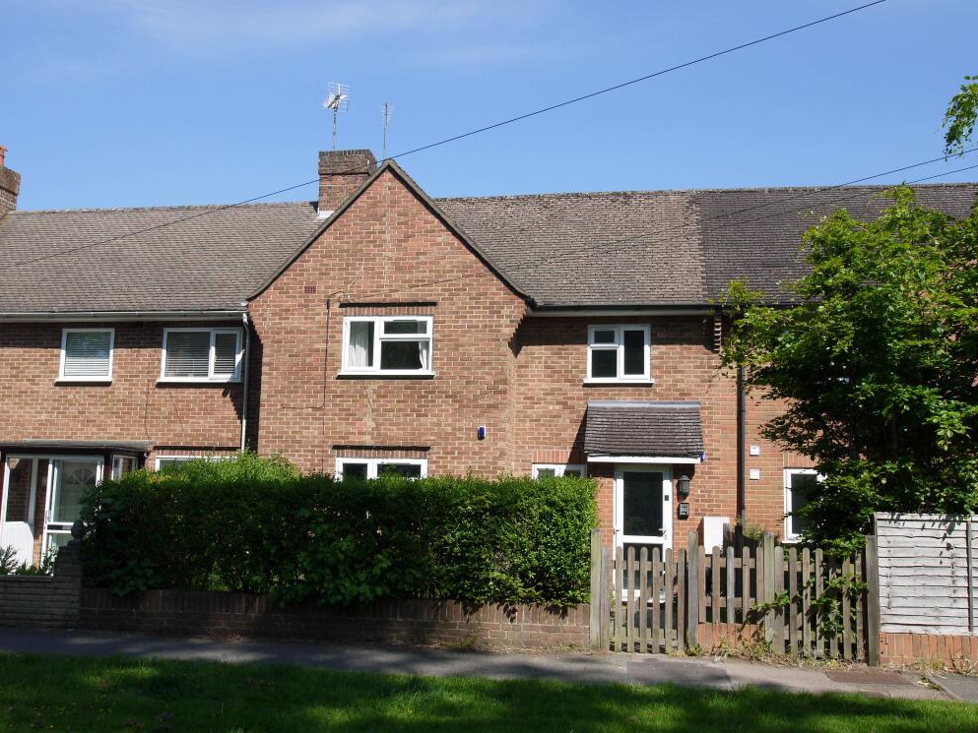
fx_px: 932
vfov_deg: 43.0
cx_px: 490
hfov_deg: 55.3
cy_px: 362
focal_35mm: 33
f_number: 9
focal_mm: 16
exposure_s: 1/250
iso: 100
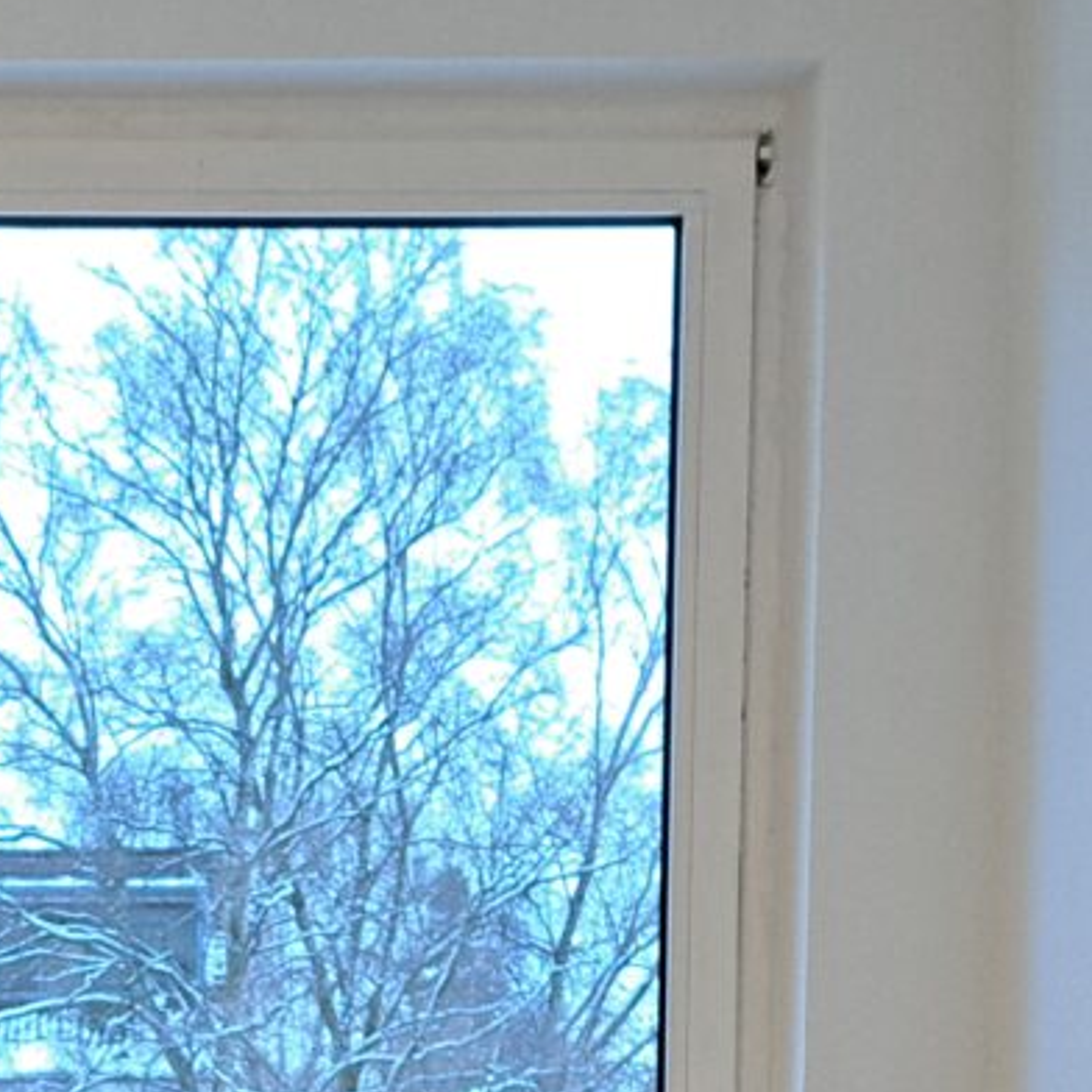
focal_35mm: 78
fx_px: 2784
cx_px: 47
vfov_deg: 20.1
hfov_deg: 21.5
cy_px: 1460
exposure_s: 1/50
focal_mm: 5.23
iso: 125
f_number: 1.8
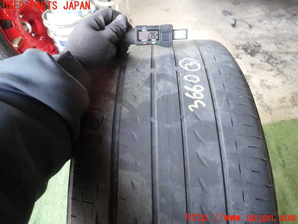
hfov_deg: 69.4
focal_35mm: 25
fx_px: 215
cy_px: 112
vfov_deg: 54.9
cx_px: 149
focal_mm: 4.5
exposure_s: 1/40
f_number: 2
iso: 200
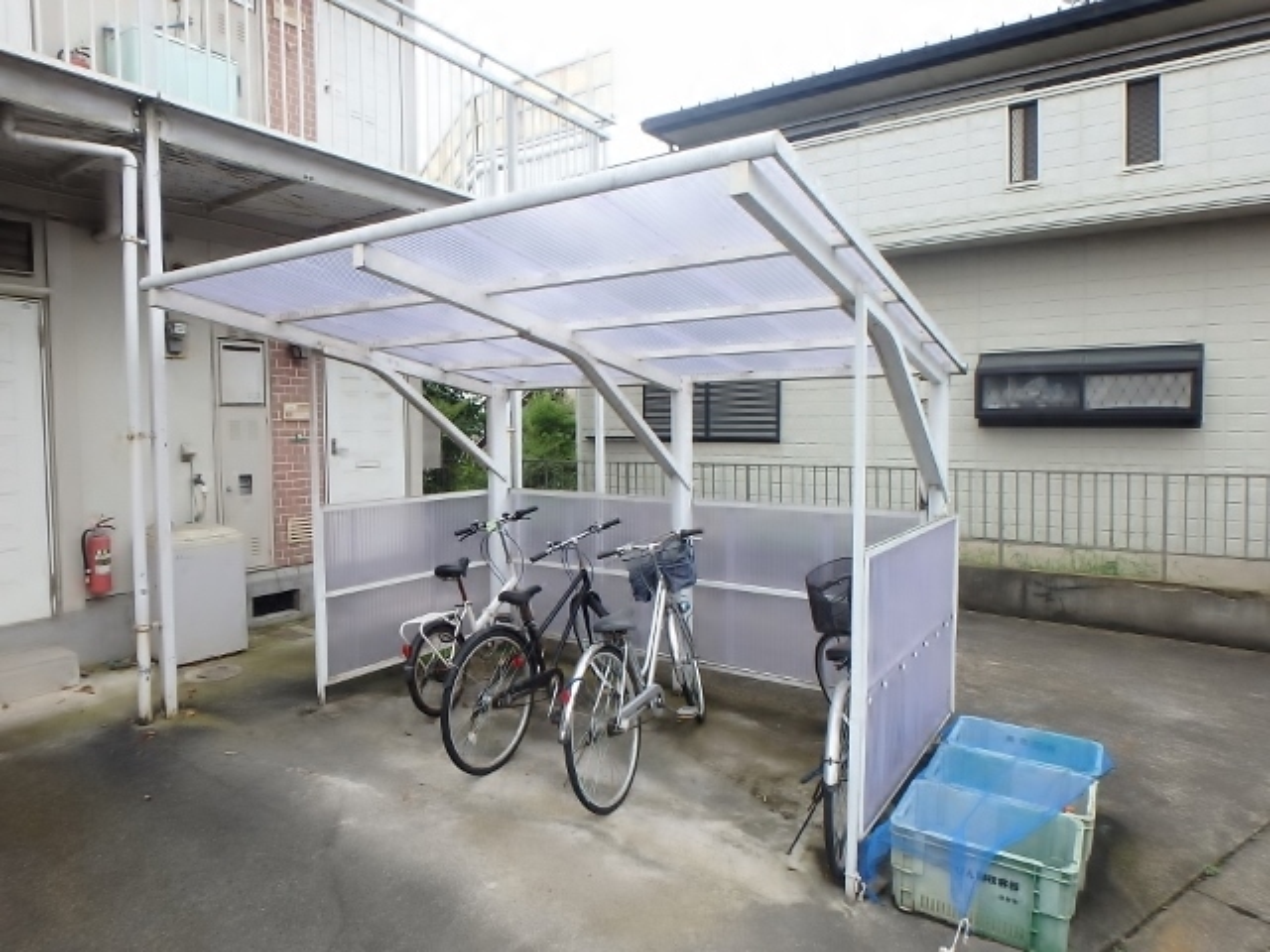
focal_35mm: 21
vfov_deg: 63.4
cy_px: 476
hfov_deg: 79.0
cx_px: 635
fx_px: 770
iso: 125
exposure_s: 1/160
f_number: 3.5
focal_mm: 3.7
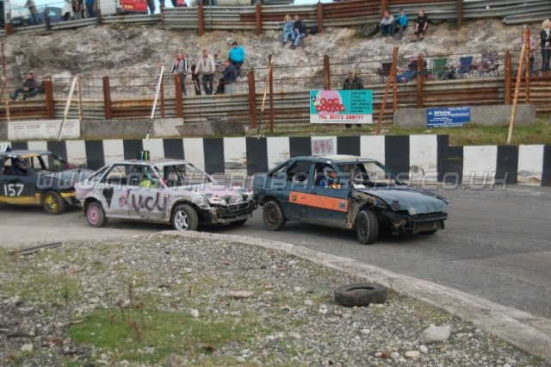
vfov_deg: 26.5
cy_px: 184
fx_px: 780
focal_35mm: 51
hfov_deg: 38.9
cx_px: 276
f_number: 4.5
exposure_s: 1/640
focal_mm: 34
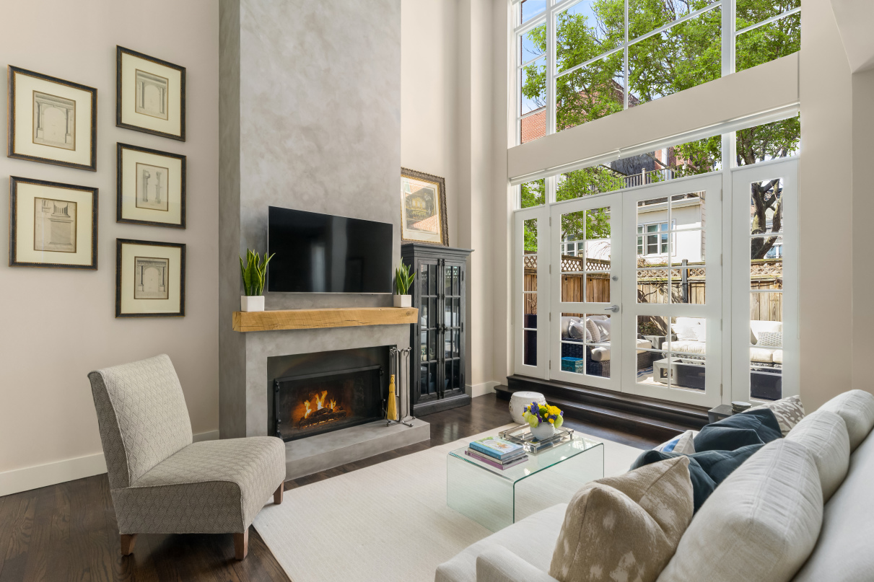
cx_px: 437
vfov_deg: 73.7
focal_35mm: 16
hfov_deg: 96.7
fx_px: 388
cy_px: 291
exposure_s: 1/60
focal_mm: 16
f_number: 7.1
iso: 500
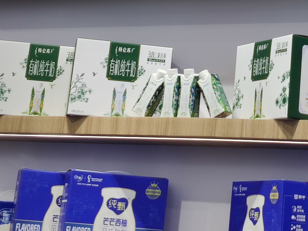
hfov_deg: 17.9
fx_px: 961
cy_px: -86
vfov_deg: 13.1
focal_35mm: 108
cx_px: 277
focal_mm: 4.75
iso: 112
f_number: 1.75
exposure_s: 1/147
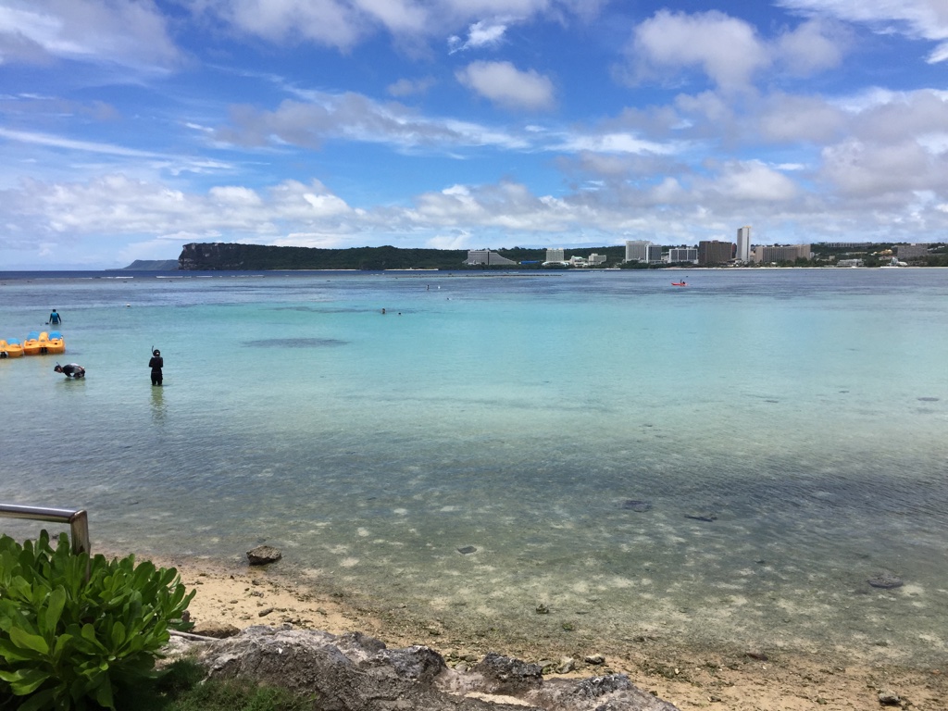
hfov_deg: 61.7
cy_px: 356
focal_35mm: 29
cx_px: 474
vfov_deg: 48.2
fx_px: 794
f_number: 2.2
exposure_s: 1/3049
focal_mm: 4.15
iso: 32
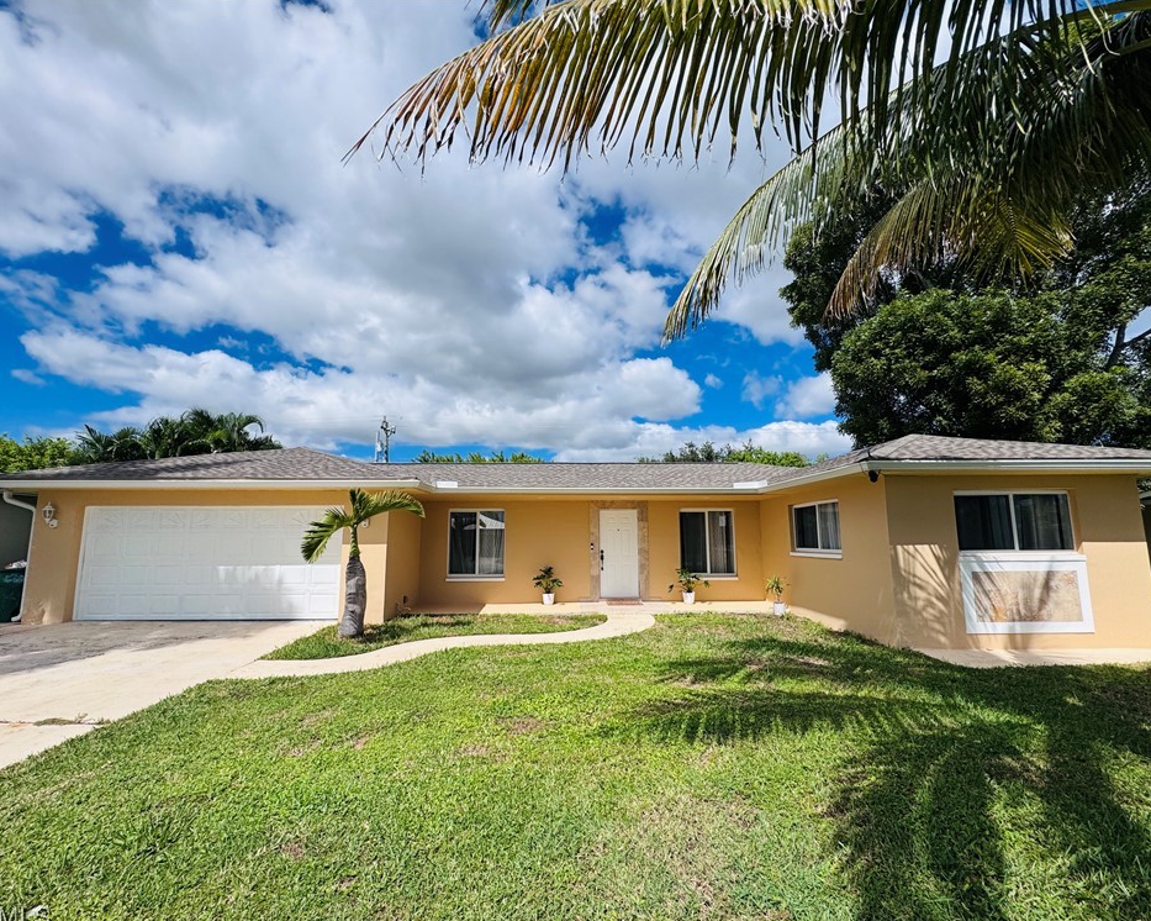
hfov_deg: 96.8
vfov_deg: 84.0
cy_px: 470
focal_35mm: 15
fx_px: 511
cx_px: 565
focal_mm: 2.22
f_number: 2.2
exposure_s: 1/3717
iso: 50
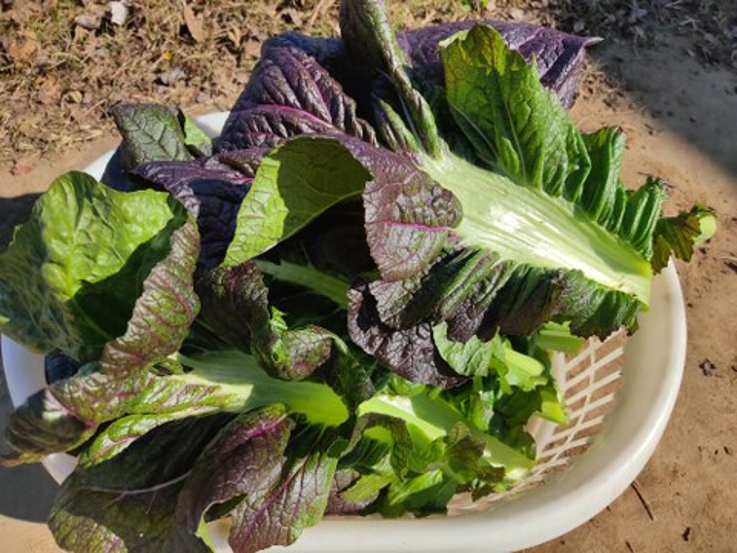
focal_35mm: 26
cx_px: 368
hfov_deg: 67.3
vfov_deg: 53.1
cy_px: 276
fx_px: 554
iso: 100
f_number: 1.79
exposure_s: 1/1563
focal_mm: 4.74
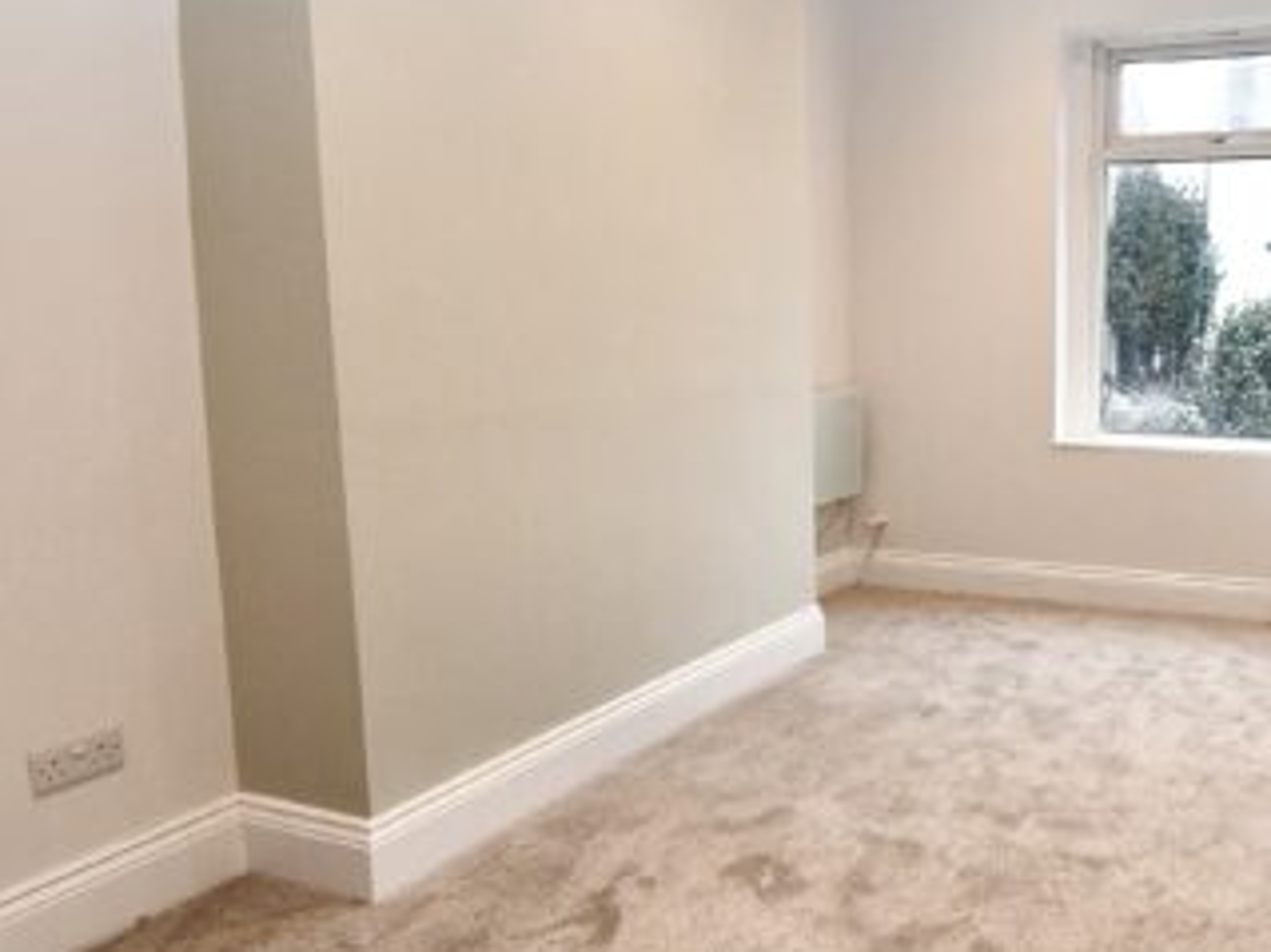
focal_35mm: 26
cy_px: 428
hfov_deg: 61.8
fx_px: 954
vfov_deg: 52.9
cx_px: 1016
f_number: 10
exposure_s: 1/80
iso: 2200
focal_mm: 10
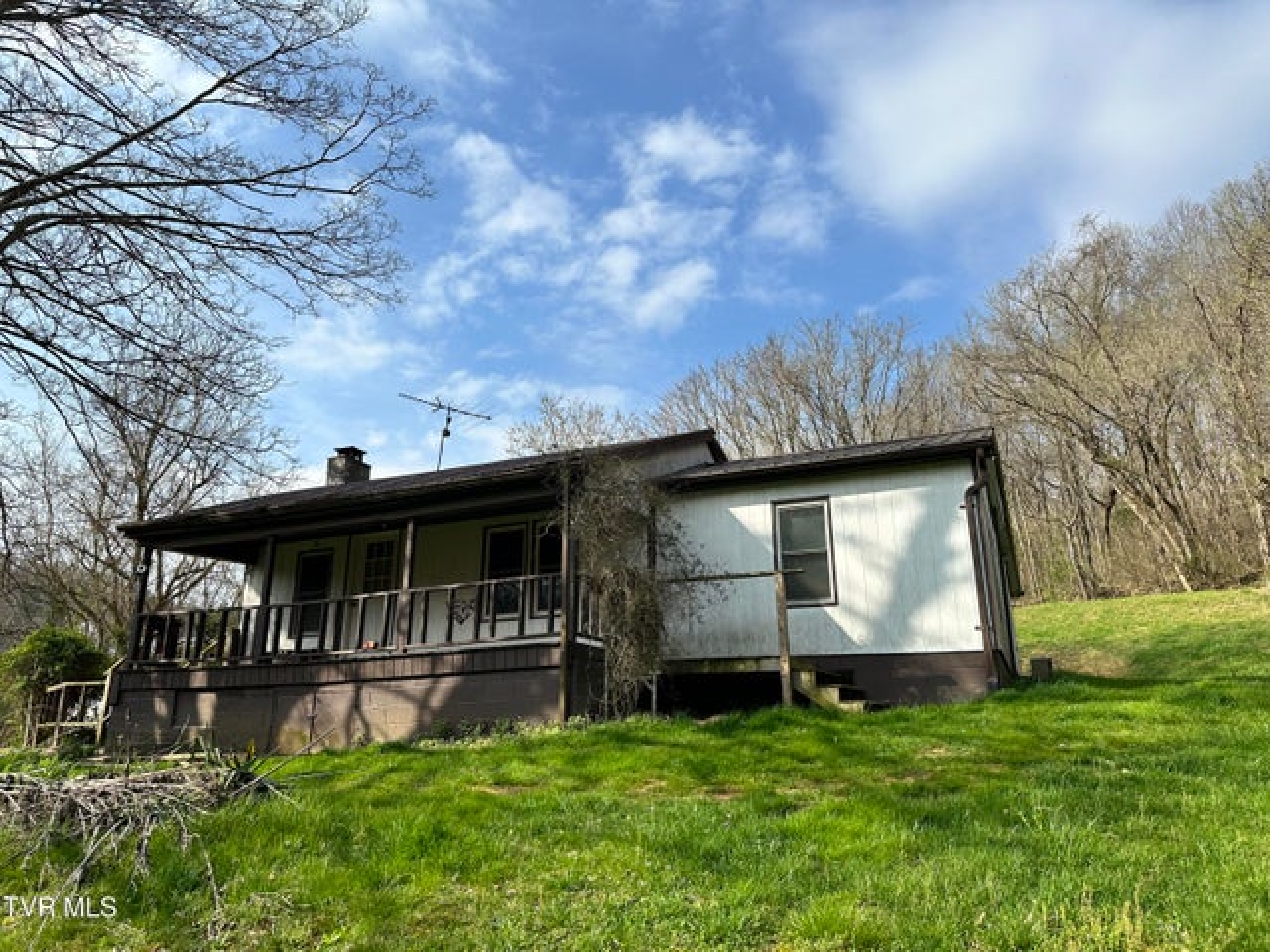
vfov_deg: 56.8
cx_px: 635
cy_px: 476
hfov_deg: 71.6
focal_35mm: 24
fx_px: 881
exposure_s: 1/4184
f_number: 1.78
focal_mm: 6.86
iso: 80
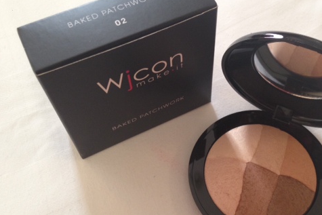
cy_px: 113
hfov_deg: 39.9
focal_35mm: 49
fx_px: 438
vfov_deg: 27.5
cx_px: 214
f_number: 2.4
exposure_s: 1/20
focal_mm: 4.28
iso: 100
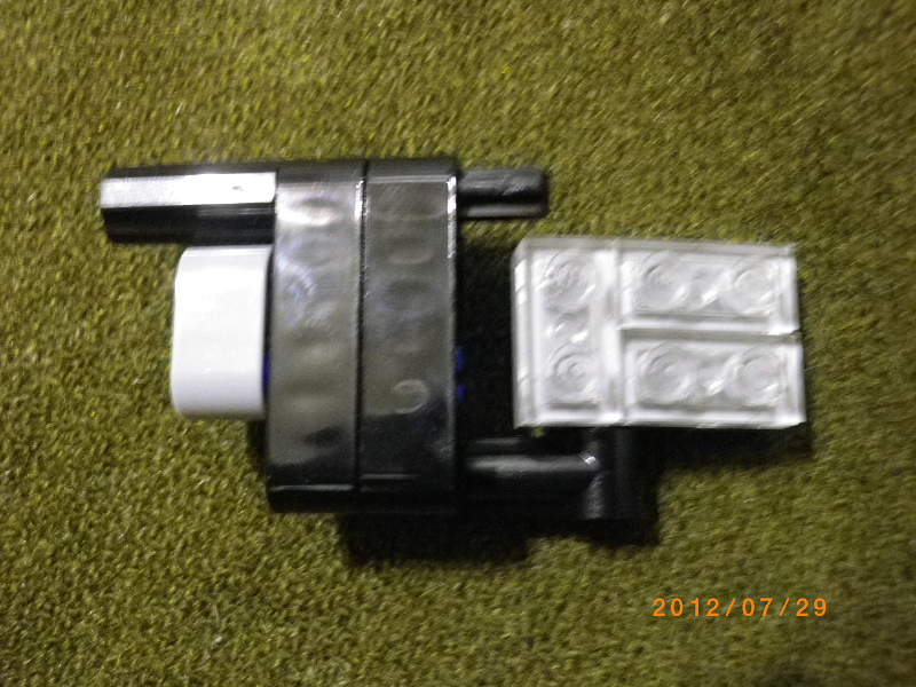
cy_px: 344
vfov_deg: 35.1
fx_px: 1085
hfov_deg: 45.8
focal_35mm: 41
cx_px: 458
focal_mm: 7.3
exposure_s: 1/6
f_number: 3.9
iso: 800
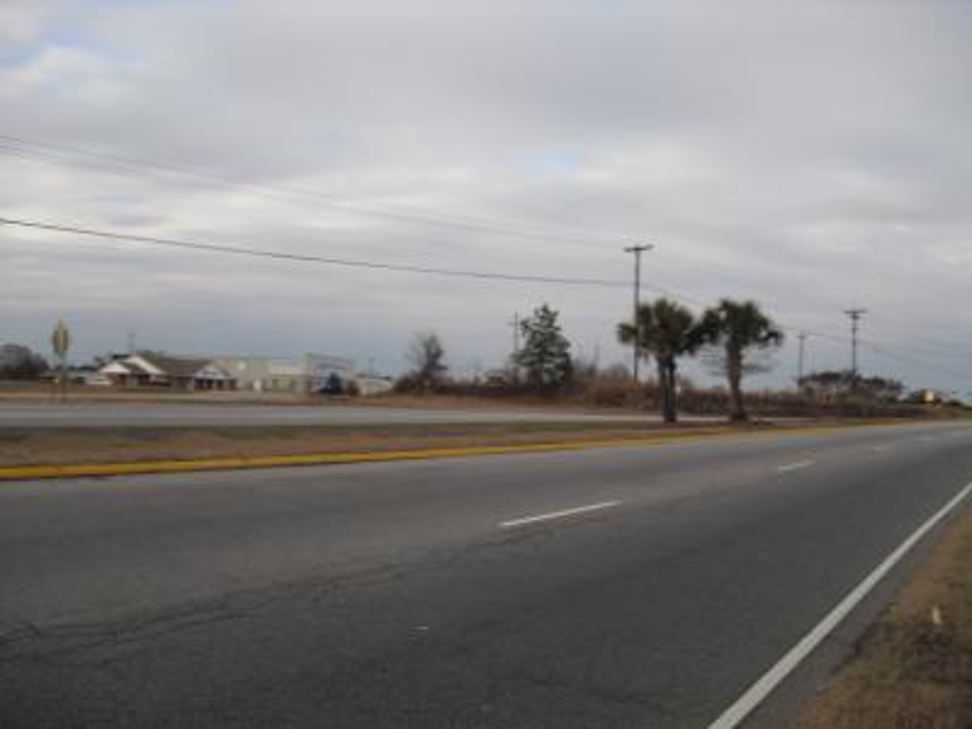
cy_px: 364
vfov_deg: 39.7
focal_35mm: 36
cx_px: 486
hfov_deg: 51.4
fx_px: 1011
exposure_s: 1/80
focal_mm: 6.3
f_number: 7.8
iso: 100
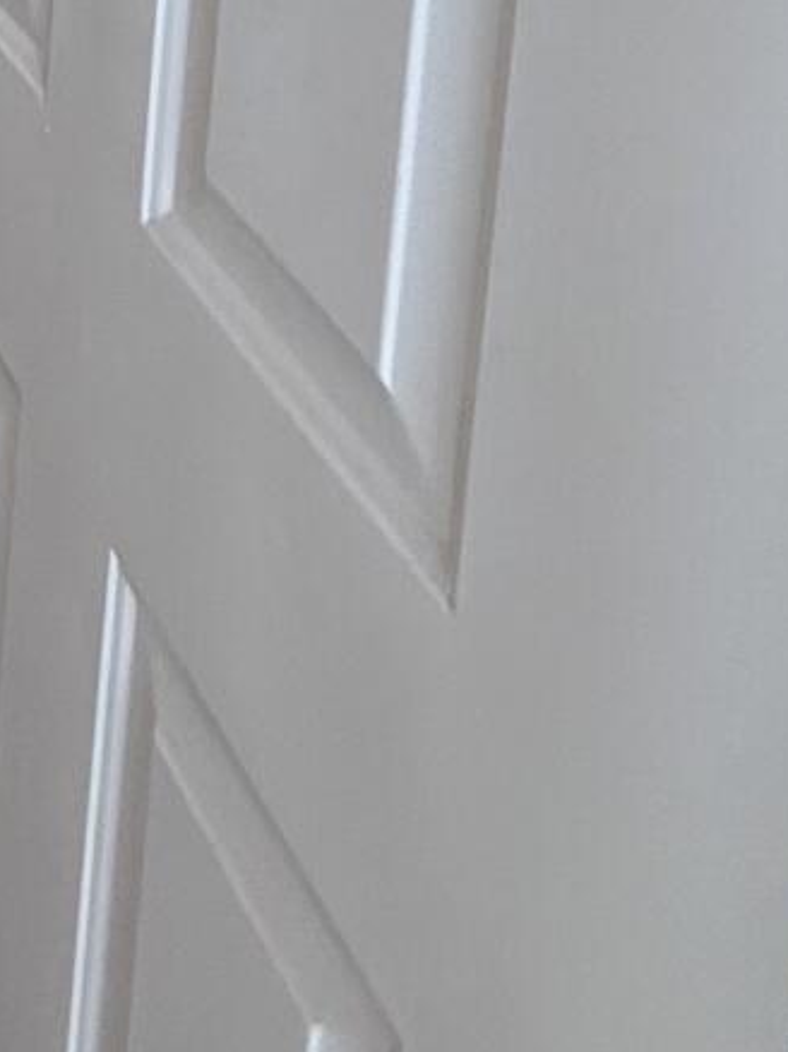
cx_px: -913
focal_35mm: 64
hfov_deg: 16.0
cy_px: -598
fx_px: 1944
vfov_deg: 23.2
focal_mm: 2.22
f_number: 2.2
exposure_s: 1/120
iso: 80
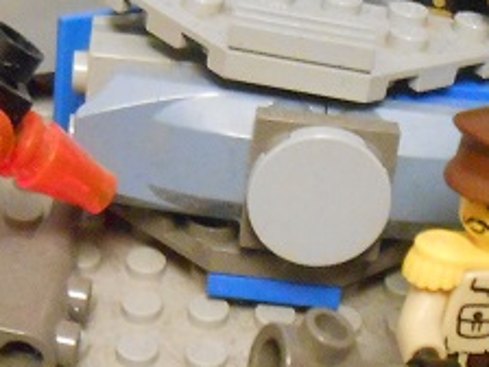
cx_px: 236
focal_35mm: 107
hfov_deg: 18.4
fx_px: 1512
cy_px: 371
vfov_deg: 13.6
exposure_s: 1/2.5
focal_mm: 5.3
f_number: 3.8
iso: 800
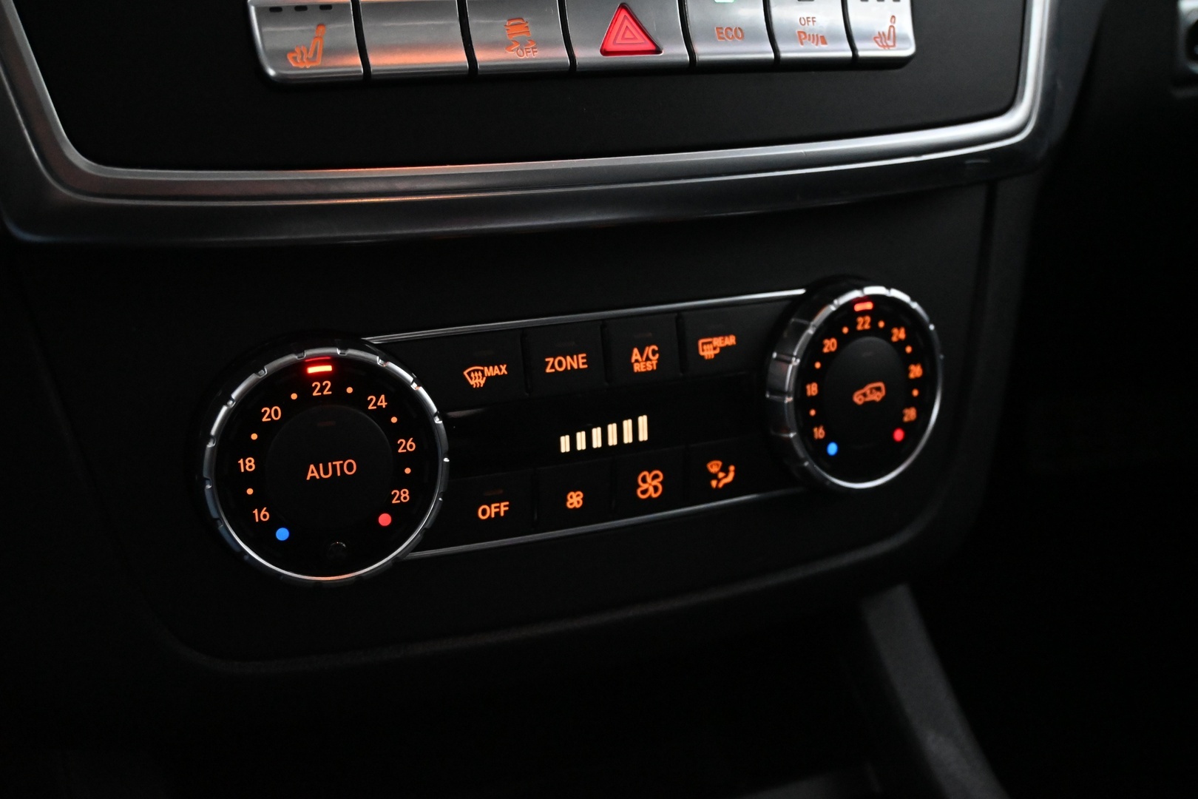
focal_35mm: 42
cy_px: 400
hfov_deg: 46.4
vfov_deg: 31.9
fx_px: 1398
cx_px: 599
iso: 7200
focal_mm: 28
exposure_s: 1/50
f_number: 4.5
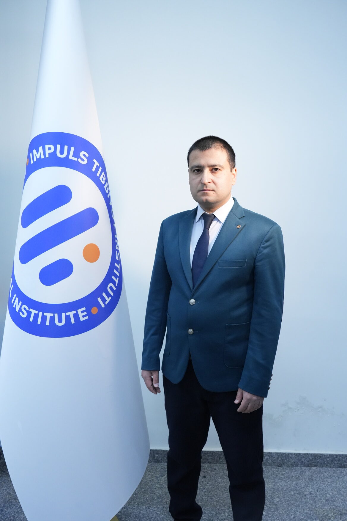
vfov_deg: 55.8
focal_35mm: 34
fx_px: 492
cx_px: 174
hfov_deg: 38.9
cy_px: 260
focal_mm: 34
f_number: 5.6
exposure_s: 1/250
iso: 5000
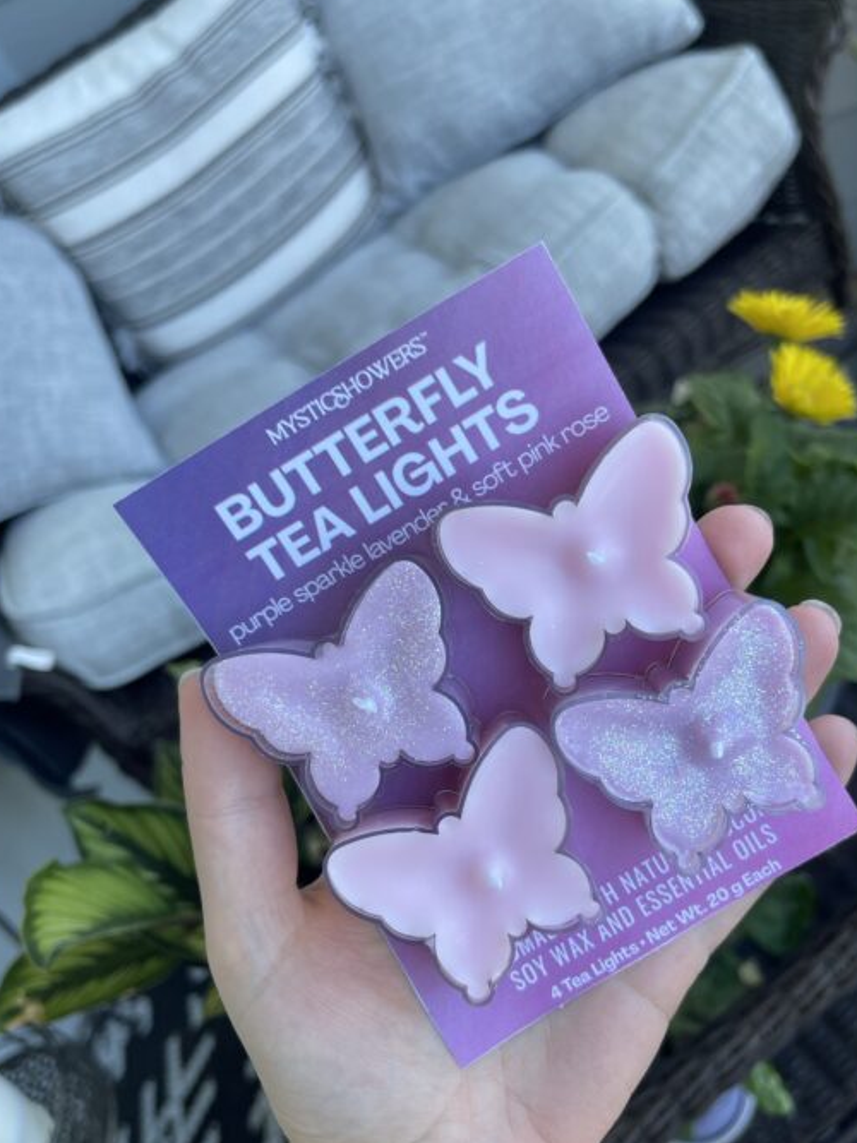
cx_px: 490
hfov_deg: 46.6
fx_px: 991
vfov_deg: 59.8
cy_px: 631
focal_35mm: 30
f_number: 1.6
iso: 32
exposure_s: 1/197
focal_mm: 5.1
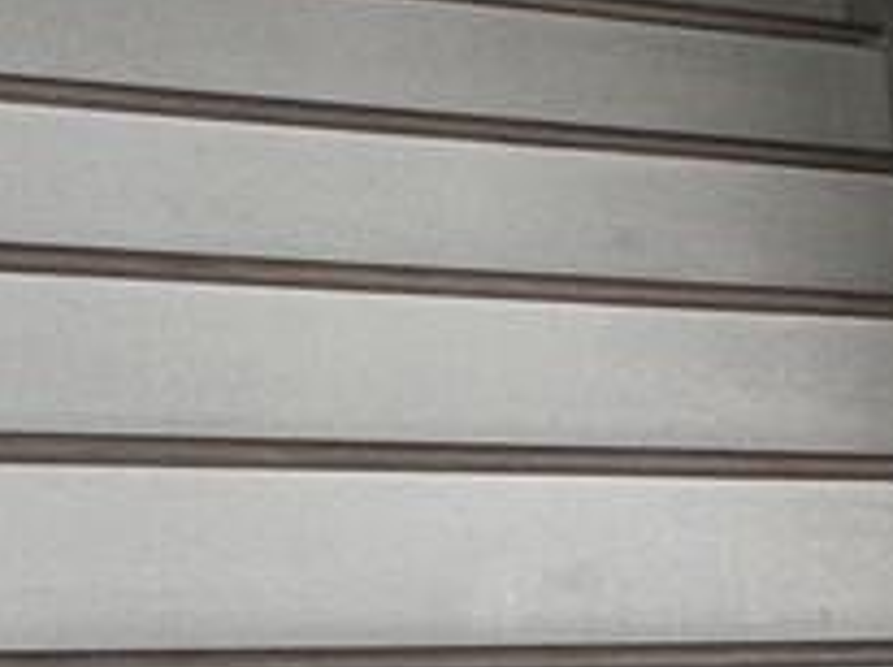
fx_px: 2809
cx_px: 3039
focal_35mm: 109
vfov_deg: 12.8
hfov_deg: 9.9
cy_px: 1026
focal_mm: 2.22
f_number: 2.2
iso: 64
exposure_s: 1/99
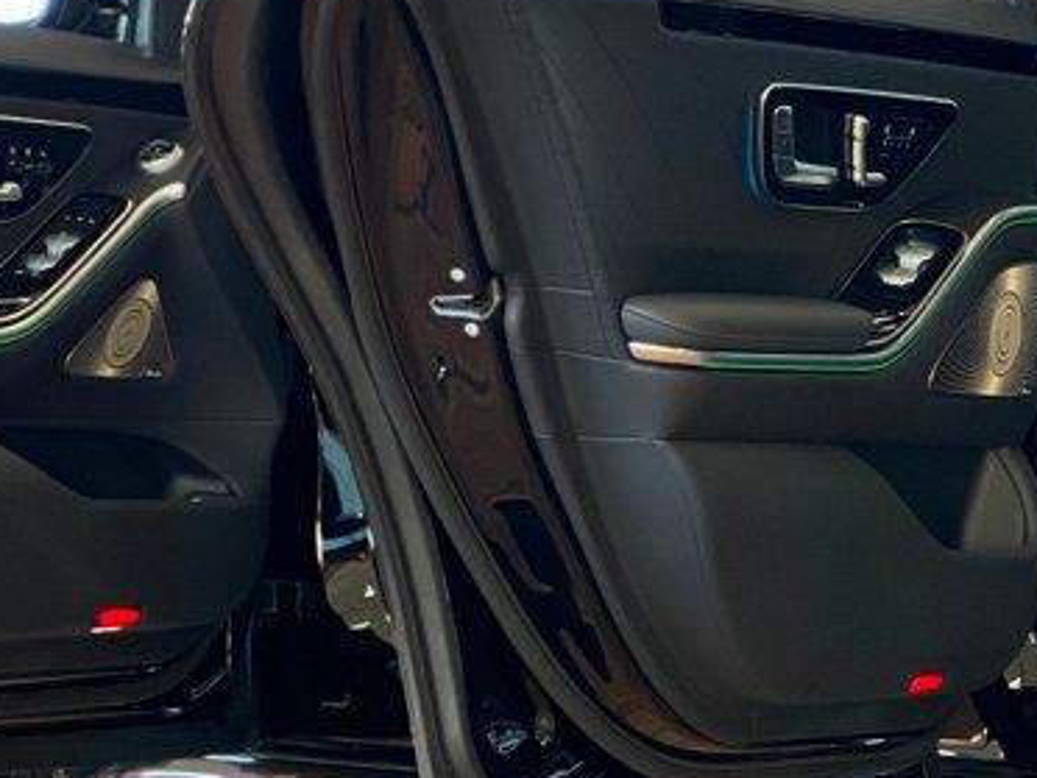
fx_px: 6351
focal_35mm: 212
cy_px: 315
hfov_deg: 9.3
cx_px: 1054
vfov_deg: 7.0
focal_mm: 9
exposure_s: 1/94
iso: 250
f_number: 2.8
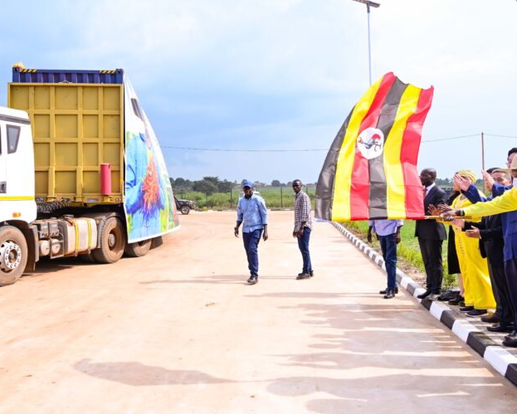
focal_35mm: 37
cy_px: 172
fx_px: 566
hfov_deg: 49.1
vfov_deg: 40.0
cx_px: 248
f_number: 9
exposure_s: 1/800
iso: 1000
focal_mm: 24
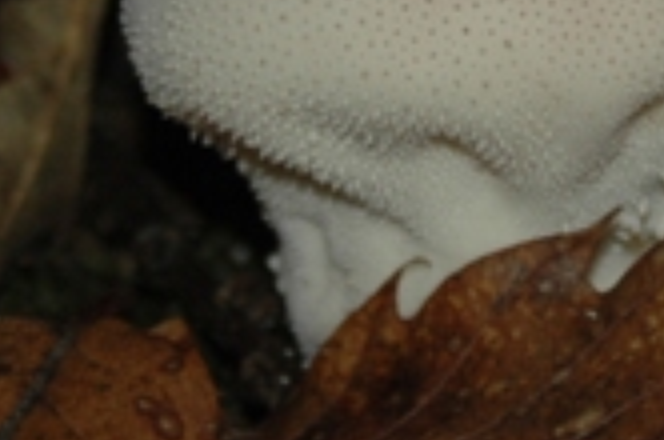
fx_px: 10677
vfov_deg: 2.4
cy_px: -224
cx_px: 512
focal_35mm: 580
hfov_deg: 3.6
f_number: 5.6
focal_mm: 80
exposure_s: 1/60
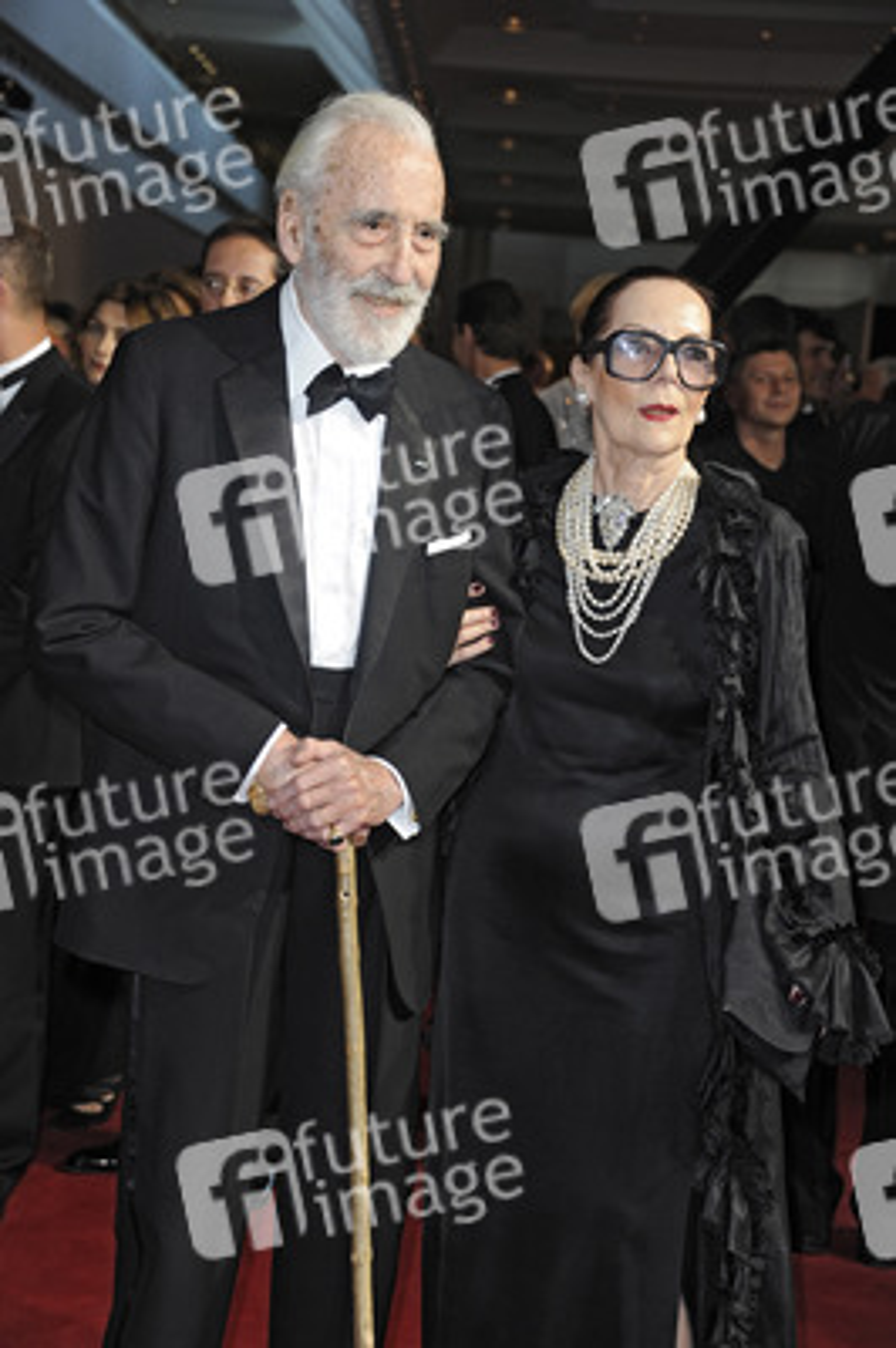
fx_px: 2618
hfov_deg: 19.4
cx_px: 448
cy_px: 674
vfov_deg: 28.9
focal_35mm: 70
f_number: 5.6
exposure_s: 1/160
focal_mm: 70
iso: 640
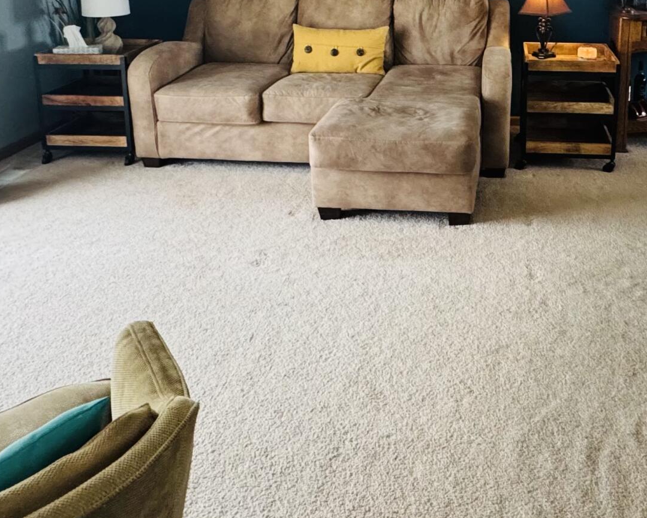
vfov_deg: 37.0
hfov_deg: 46.8
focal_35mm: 38
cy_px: 68
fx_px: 728
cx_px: 453
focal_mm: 2.22
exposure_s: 1/60
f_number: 2.2
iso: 500
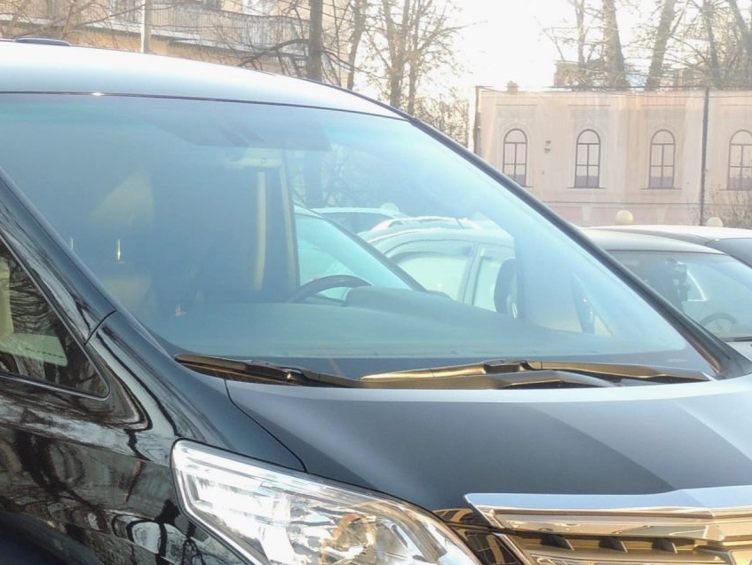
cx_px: 111
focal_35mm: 118
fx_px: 2565
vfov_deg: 12.5
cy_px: 466
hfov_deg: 16.5
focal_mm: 8.9
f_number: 3.6
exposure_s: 1/50
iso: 100
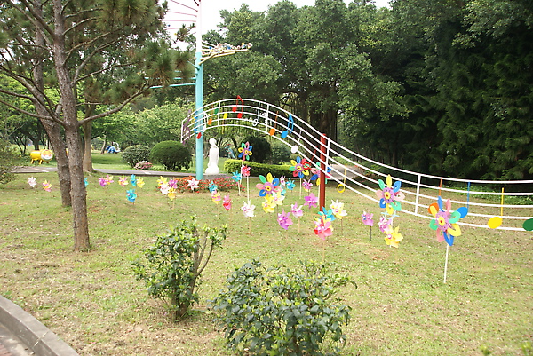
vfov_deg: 40.0
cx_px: 266
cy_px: 178
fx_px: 489
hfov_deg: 57.2
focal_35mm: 33
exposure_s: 1/160
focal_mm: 22
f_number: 4
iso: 100
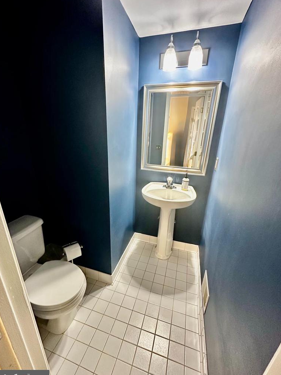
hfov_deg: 81.7
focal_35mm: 15
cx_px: 135
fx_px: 162
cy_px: 190
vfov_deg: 98.2
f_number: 2.2
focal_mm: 2.22
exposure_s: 1/60
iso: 400
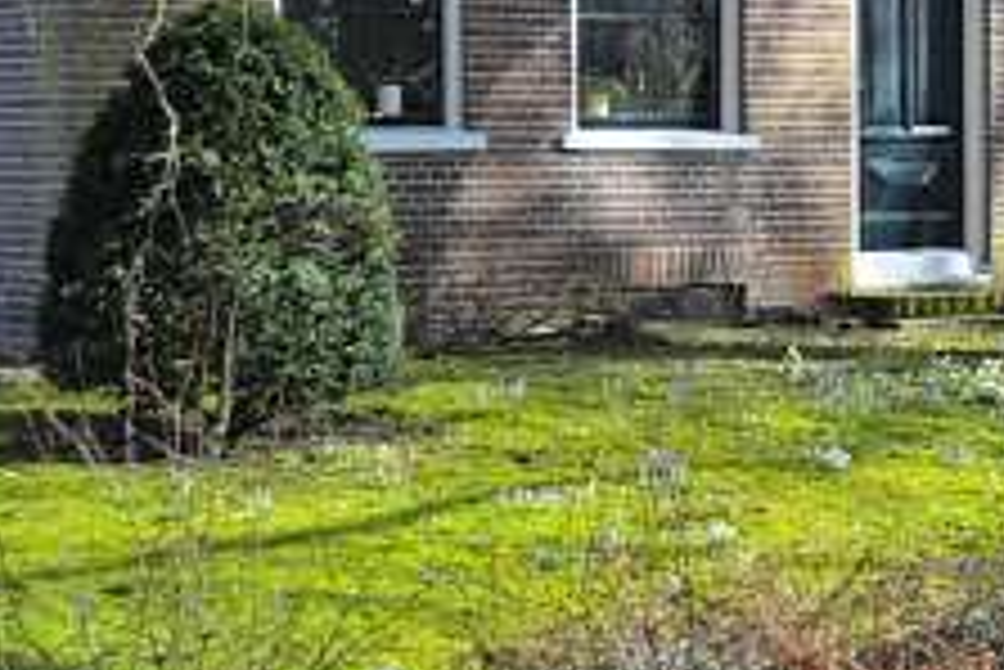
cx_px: 999
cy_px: 115
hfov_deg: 14.8
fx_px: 3795
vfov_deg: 10.1
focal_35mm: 136
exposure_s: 1/400
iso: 320
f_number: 4.8
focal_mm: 45
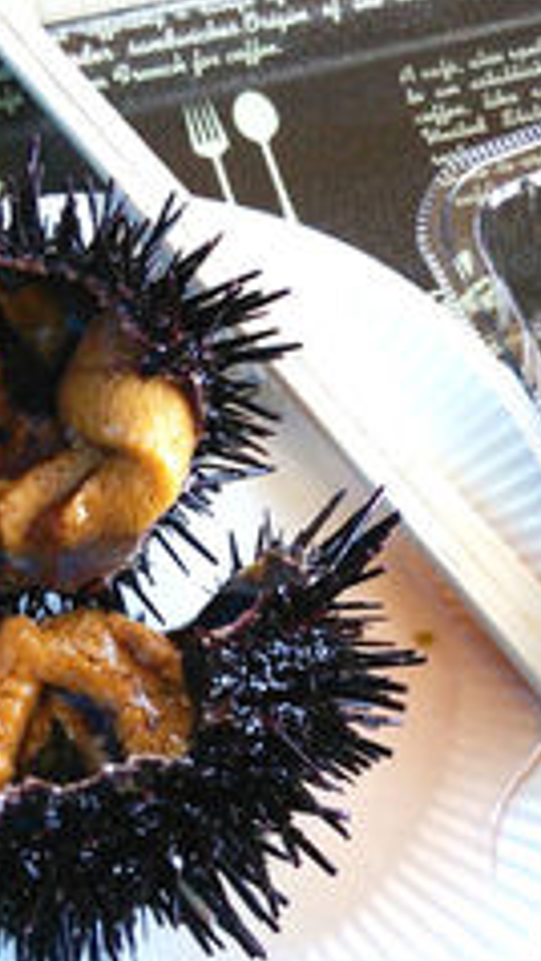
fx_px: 1402
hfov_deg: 21.7
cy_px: 505
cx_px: 367
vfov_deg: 37.8
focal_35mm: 55
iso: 160
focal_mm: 4.06
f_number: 1.94
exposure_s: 1/40
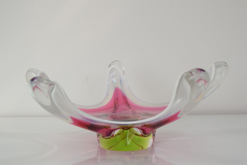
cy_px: 82
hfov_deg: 37.8
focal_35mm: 52
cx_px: 124
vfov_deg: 25.8
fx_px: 360
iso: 1600
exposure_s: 1/400
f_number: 10
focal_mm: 35
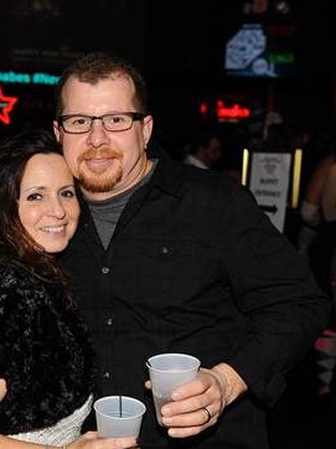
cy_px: 224
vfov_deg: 25.7
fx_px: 985
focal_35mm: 76
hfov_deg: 19.2
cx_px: 77
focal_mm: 52
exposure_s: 1/250
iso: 1100
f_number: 5.6
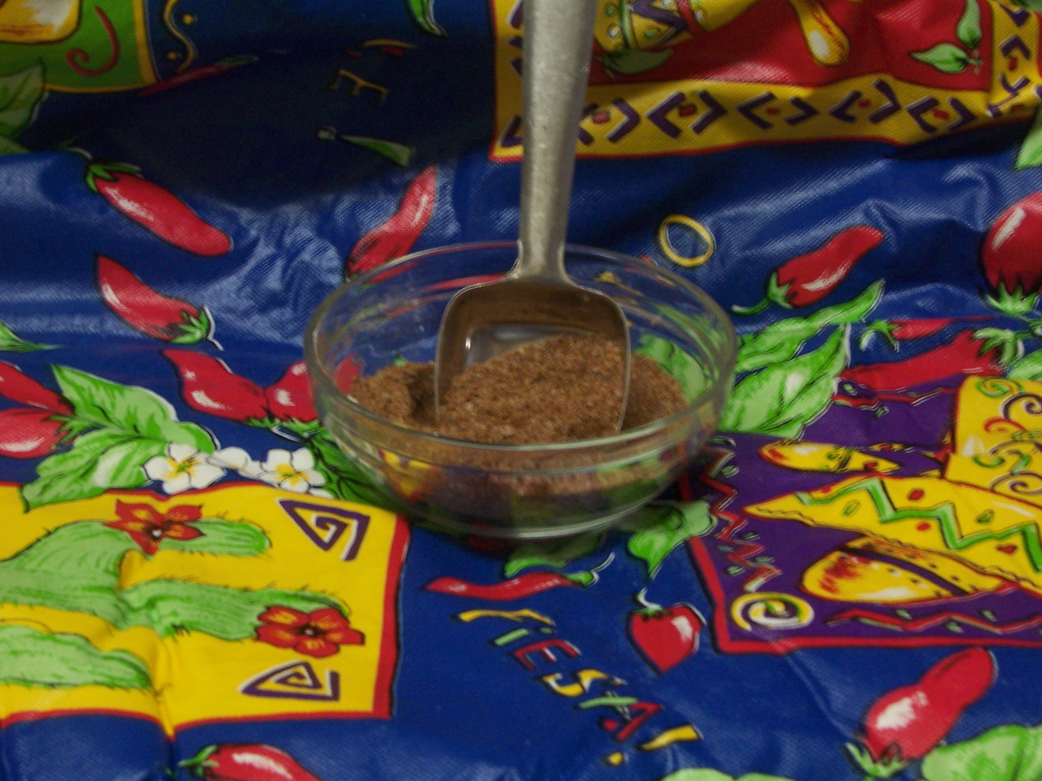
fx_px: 2679
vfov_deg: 16.6
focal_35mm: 89
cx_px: 521
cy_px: 390
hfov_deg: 22.0
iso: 140
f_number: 5.6
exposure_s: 1/8
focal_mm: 14.8
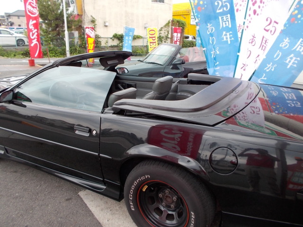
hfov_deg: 61.7
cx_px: 152
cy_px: 114
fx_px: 254
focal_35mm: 29
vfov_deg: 48.2
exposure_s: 1/160
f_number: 3.3
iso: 80
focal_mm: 4.1
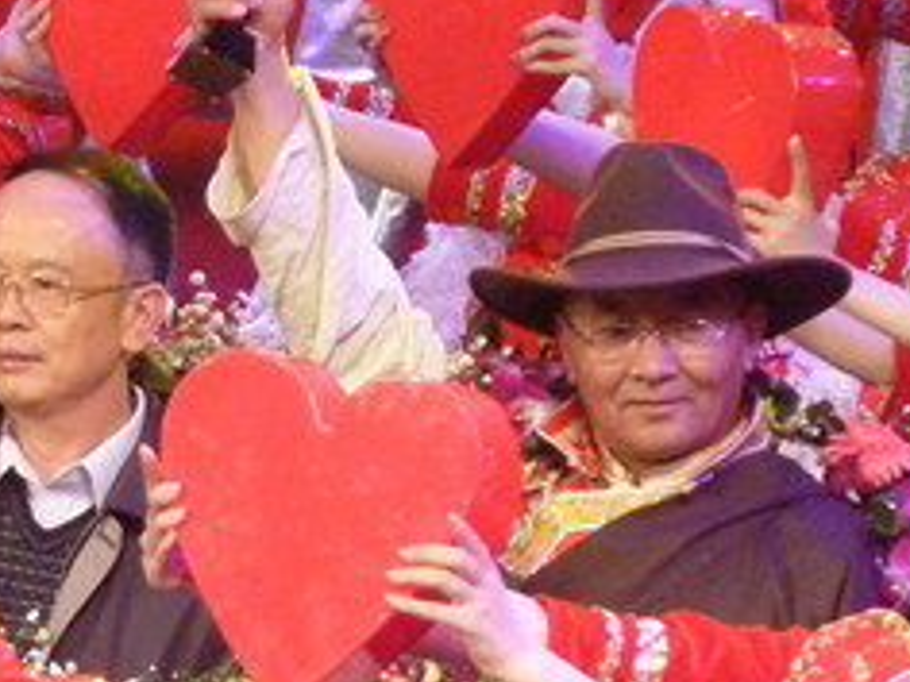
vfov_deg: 2.1
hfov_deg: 2.8
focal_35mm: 700
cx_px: -4
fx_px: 18402
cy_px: 370
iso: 800
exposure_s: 1/125
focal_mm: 49.2
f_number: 4.9
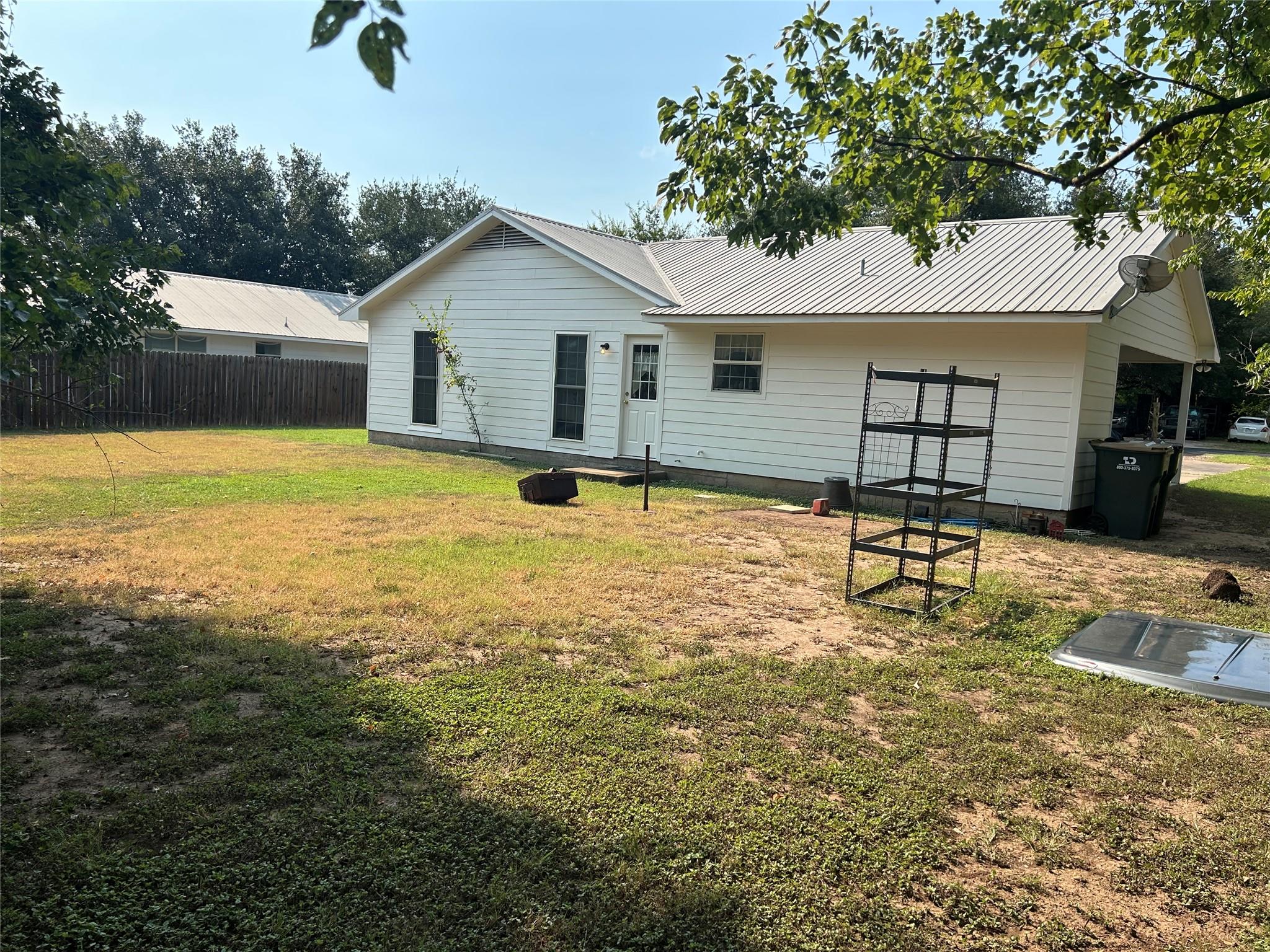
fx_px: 954
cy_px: 476
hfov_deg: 67.3
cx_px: 635
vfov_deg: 53.1
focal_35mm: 26
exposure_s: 1/2841
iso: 50
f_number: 1.5
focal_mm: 5.7
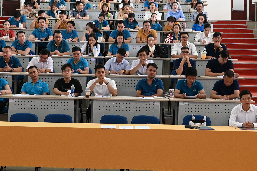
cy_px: 3
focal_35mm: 91
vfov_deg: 14.8
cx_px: 120
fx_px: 649
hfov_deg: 22.4
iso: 1250
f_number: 4.5
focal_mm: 24
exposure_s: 1/100
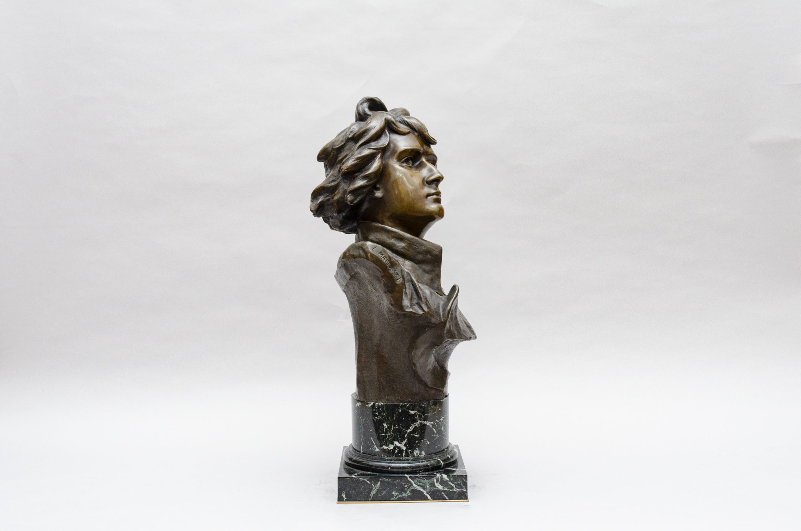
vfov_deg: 28.8
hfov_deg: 42.4
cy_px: 266
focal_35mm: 46
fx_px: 1033
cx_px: 400
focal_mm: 31
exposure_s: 1/125
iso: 200
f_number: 8
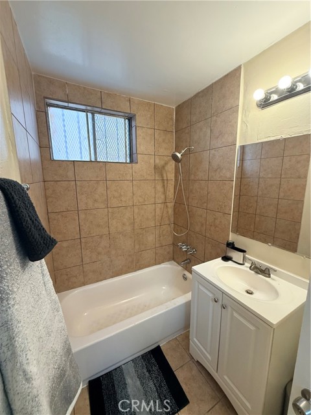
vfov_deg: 102.1
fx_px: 168
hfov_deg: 85.7
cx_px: 156
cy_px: 208
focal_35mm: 14
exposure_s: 1/120
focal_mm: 2.22
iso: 250
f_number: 2.2
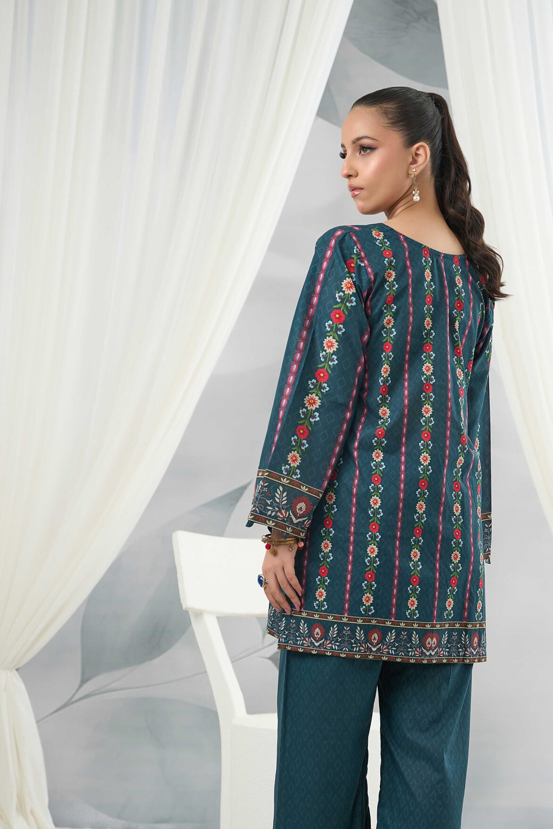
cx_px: 338
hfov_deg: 17.0
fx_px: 1846
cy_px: 511
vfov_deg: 25.3
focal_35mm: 80
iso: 160
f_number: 3.2
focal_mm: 55.1
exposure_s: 1/125
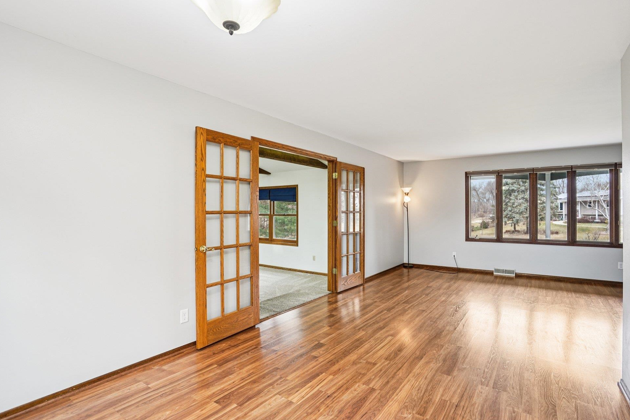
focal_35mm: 17
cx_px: 330
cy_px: 212
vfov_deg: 70.4
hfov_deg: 93.2
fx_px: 297
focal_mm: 16
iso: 400
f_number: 8
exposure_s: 1/10
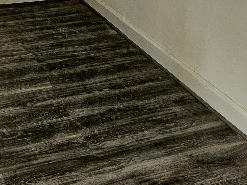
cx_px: 83
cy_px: -33
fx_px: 464
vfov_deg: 21.1
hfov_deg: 29.6
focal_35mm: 65
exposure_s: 1/120
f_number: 1.8
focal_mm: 5.4
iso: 200
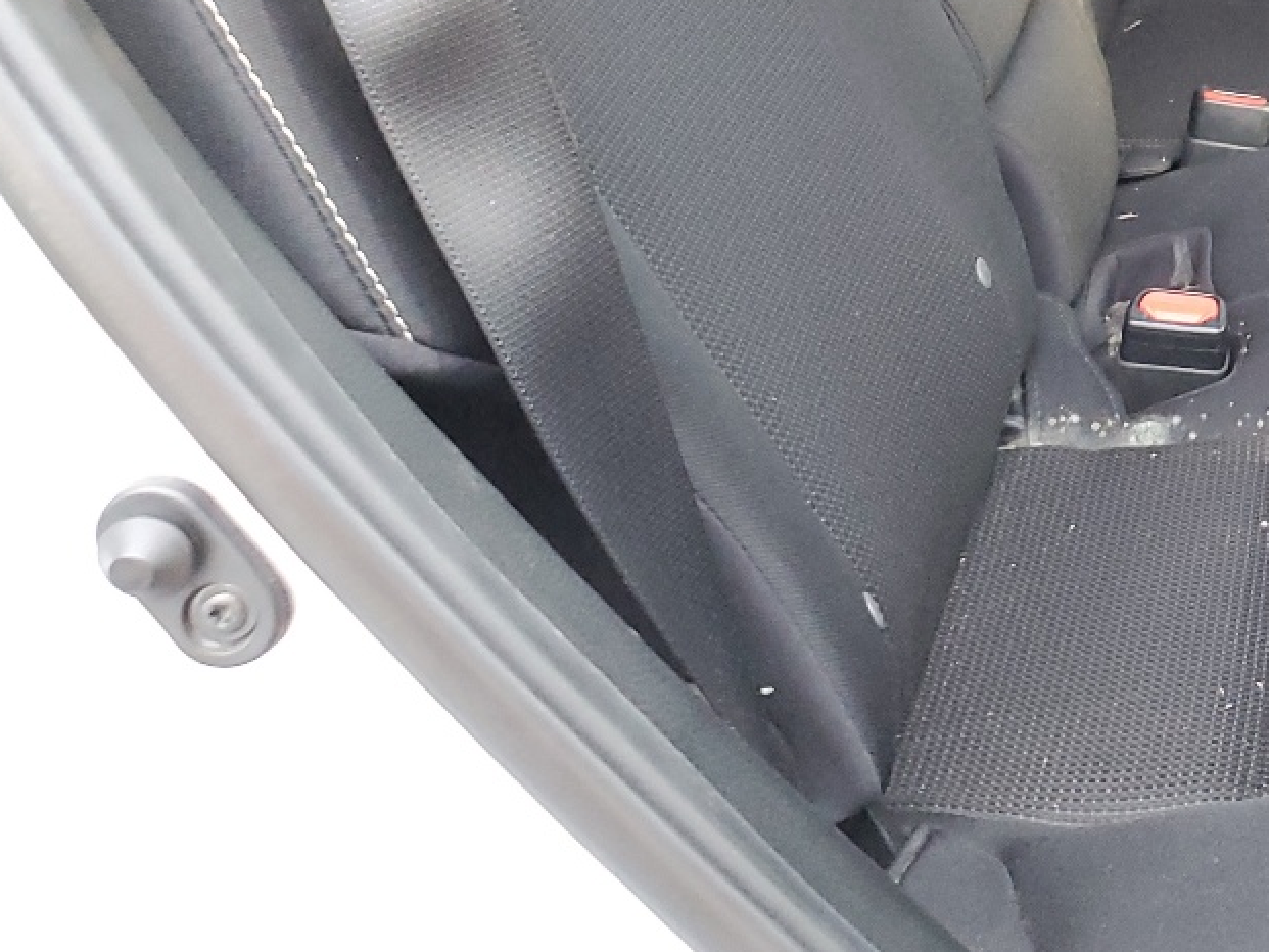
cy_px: -145
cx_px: 1571
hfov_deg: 25.6
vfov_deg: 20.7
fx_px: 2457
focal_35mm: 67
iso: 214
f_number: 1.5
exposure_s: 1/60.2
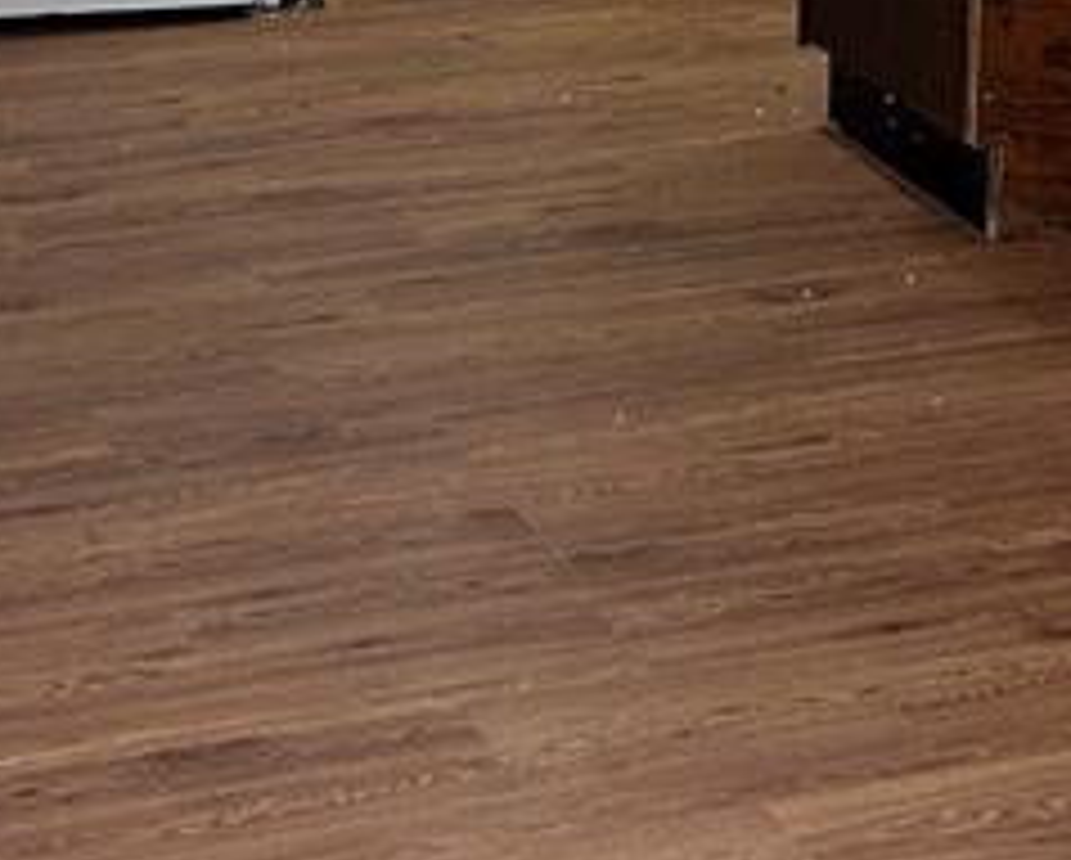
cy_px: -684
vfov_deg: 12.9
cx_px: 900
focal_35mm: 109
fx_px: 3459
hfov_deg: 17.4
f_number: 1.5
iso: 125
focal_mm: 5.7
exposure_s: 1/60
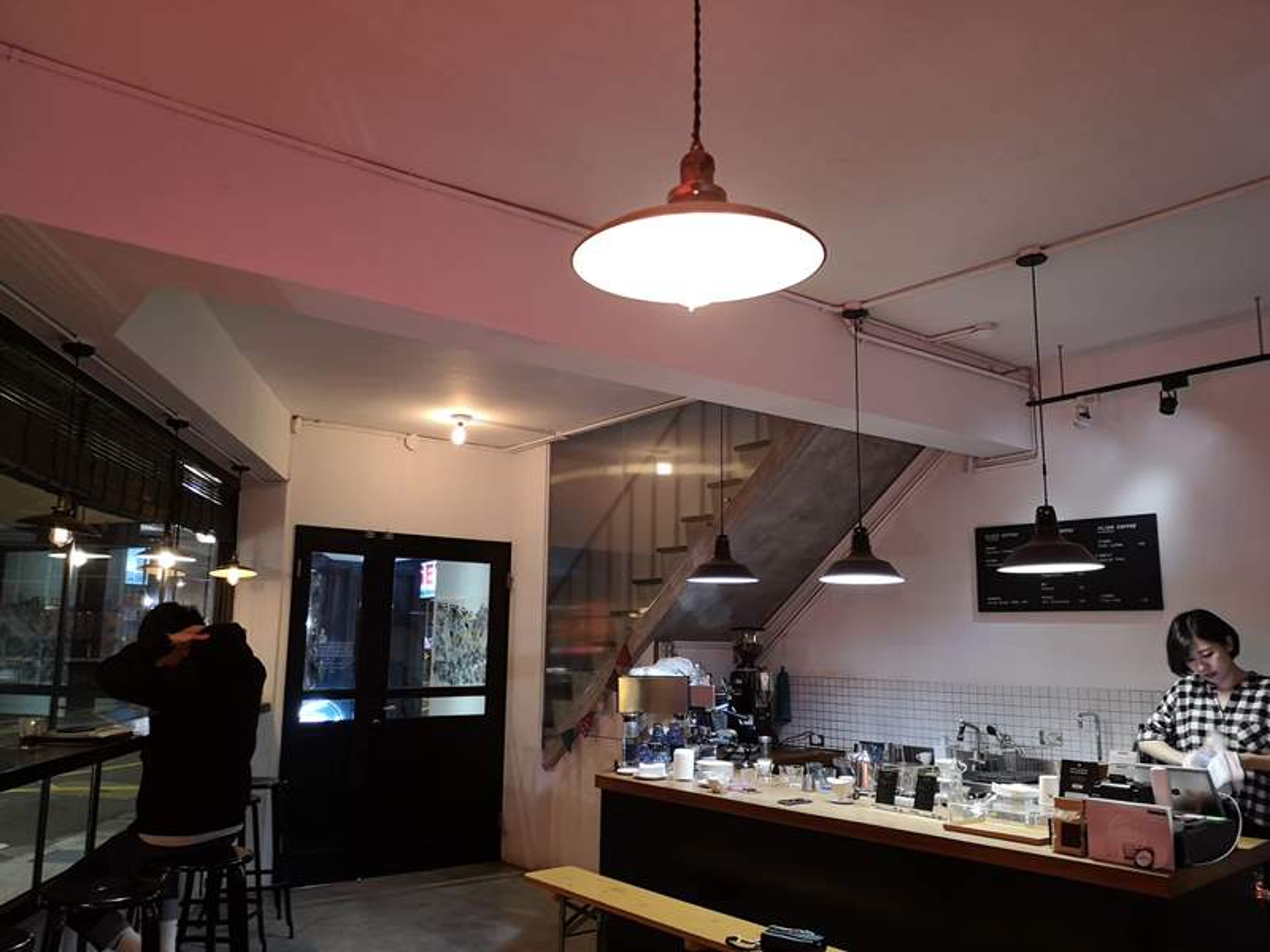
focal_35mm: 27
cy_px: 476
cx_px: 635
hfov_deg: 65.3
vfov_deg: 51.4
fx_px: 991
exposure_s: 1/33.3
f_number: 1.8
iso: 320
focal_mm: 3.95
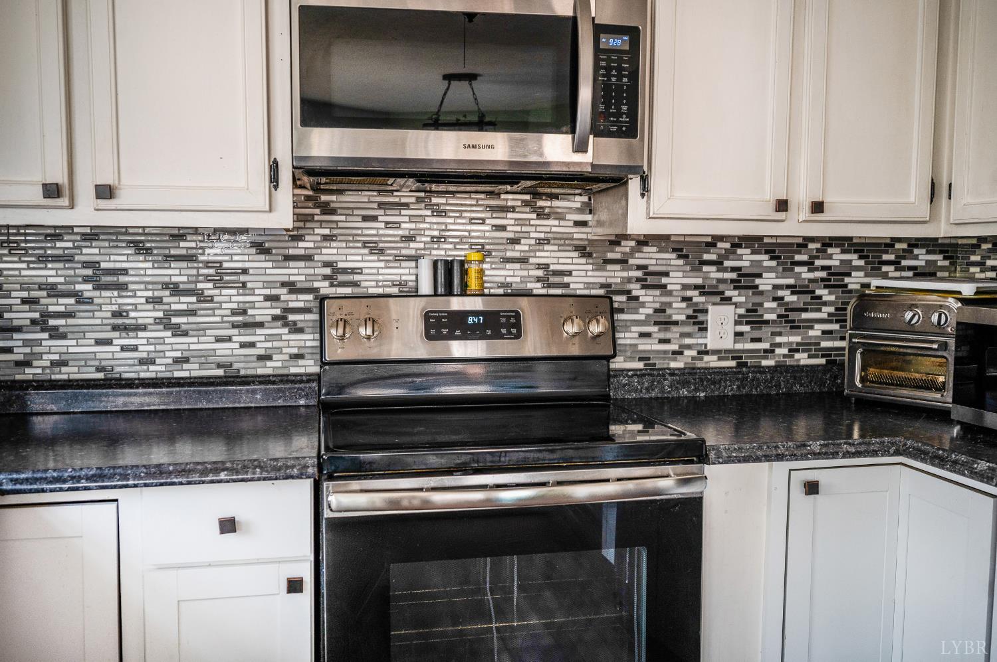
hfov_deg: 62.0
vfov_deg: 43.5
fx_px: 830
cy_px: 331
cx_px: 498
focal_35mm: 30
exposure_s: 1/25
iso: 500
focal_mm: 30
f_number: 4
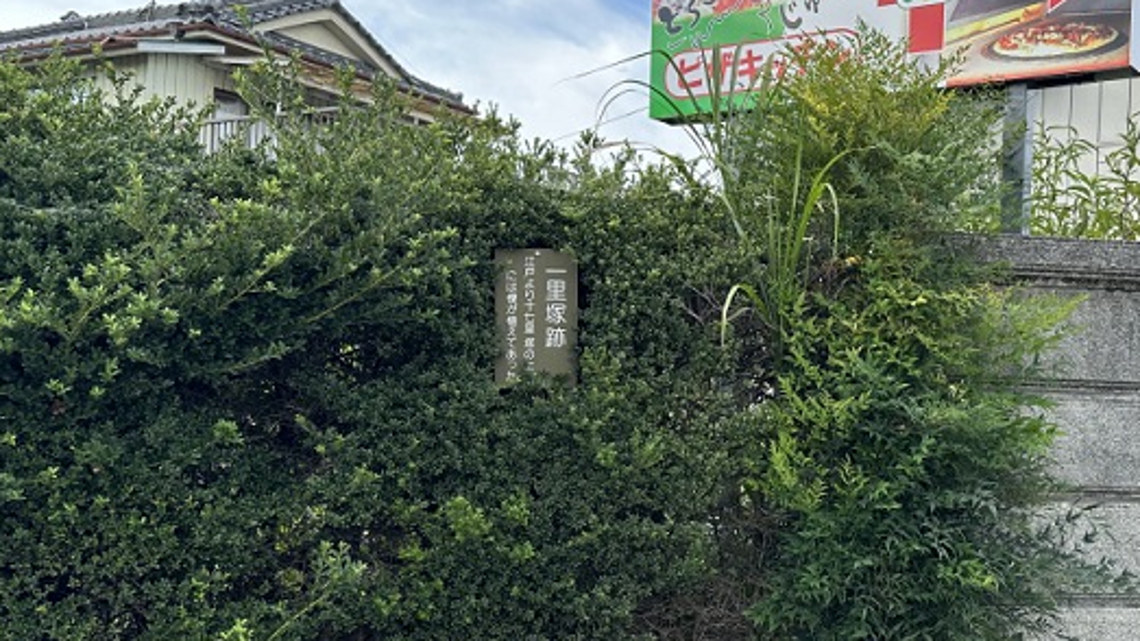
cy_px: 349
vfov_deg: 29.7
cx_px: 778
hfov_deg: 49.4
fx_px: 1209
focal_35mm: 40
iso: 80
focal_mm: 6.86
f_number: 1.78
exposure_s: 1/1692
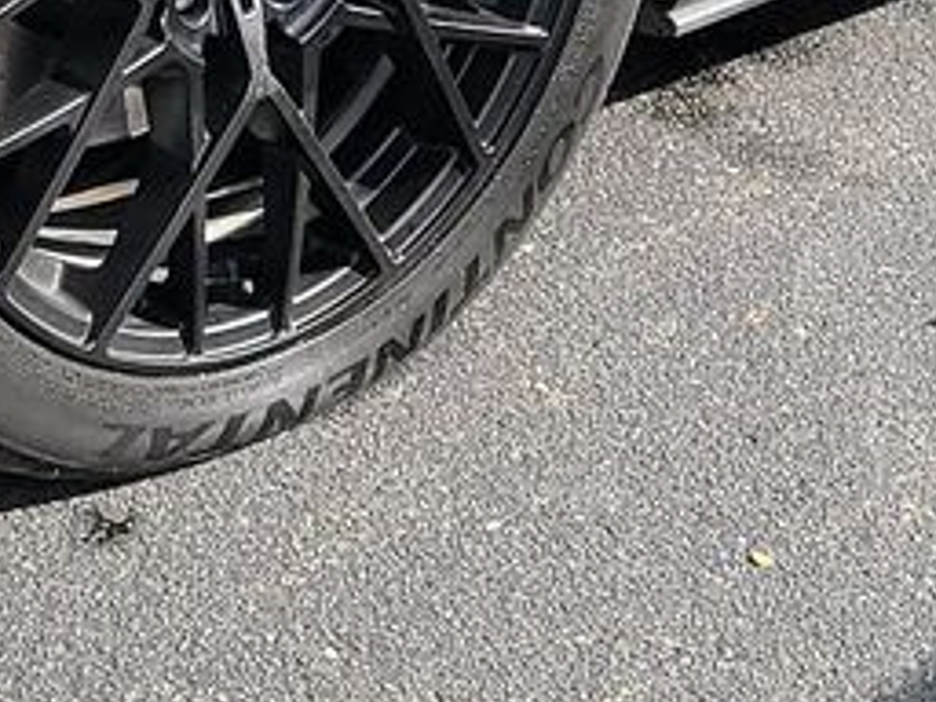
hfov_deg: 13.1
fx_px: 4056
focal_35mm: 150
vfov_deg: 9.4
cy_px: -559
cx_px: 245
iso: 50
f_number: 1.8
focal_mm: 6.7
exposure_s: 1/440
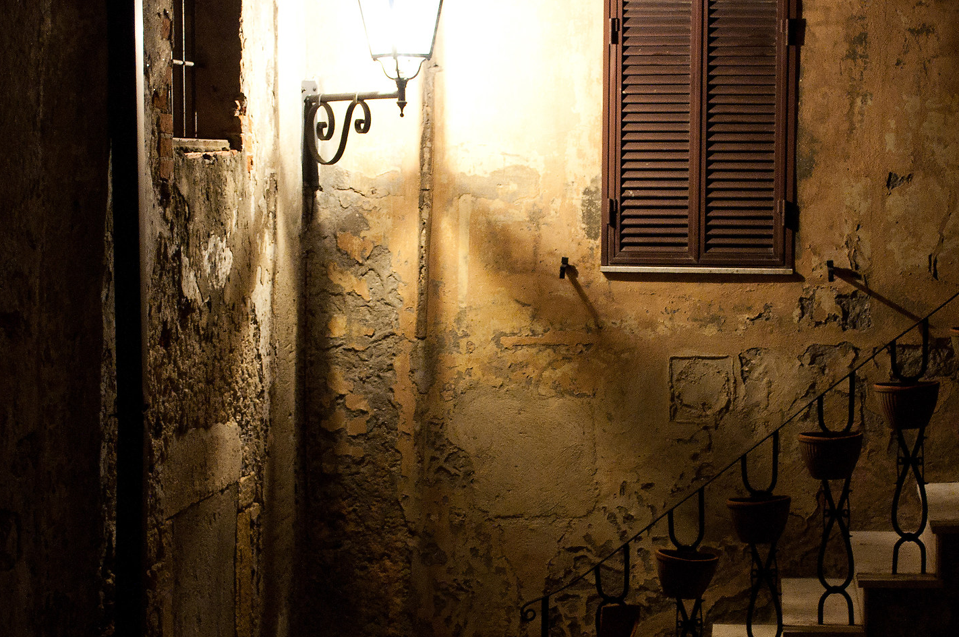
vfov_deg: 16.8
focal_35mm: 81
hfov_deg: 25.0
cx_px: 569
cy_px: 419
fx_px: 2155
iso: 1600
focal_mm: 32
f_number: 5.6
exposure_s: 1/20
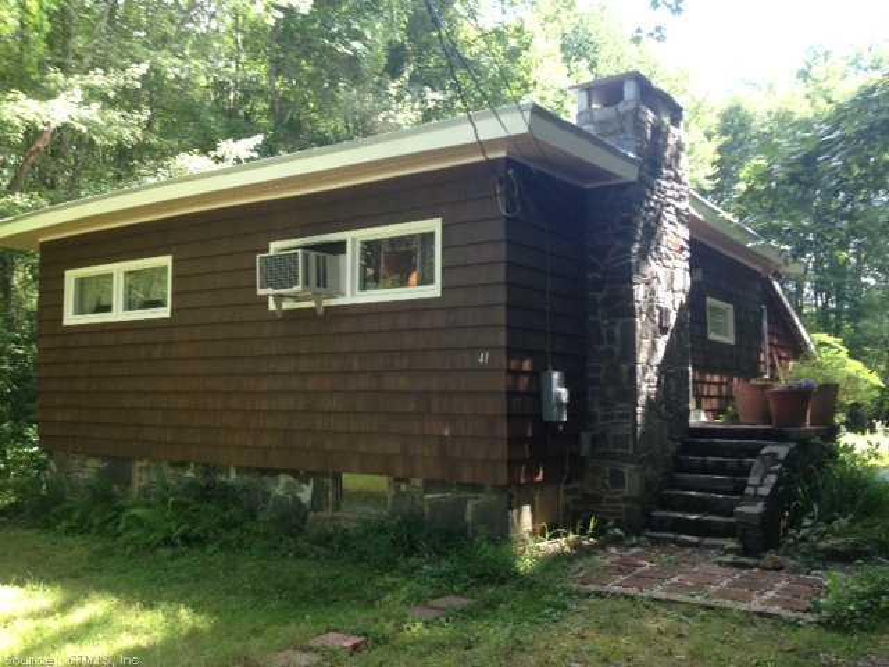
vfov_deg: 40.7
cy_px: 334
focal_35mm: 35
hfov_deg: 52.6
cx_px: 444
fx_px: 899
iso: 50
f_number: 2.4
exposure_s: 1/120
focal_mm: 4.28
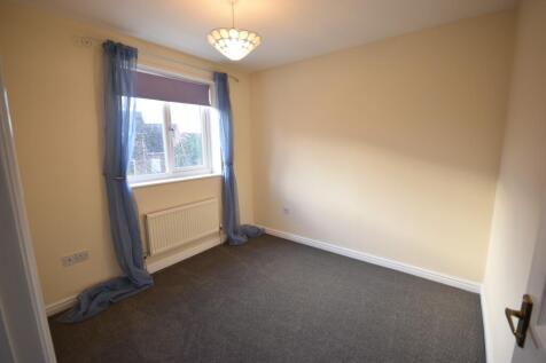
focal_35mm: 15
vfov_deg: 77.3
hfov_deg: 100.4
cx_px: 273
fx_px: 227
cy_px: 182
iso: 160
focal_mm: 10
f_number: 4
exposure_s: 1/20
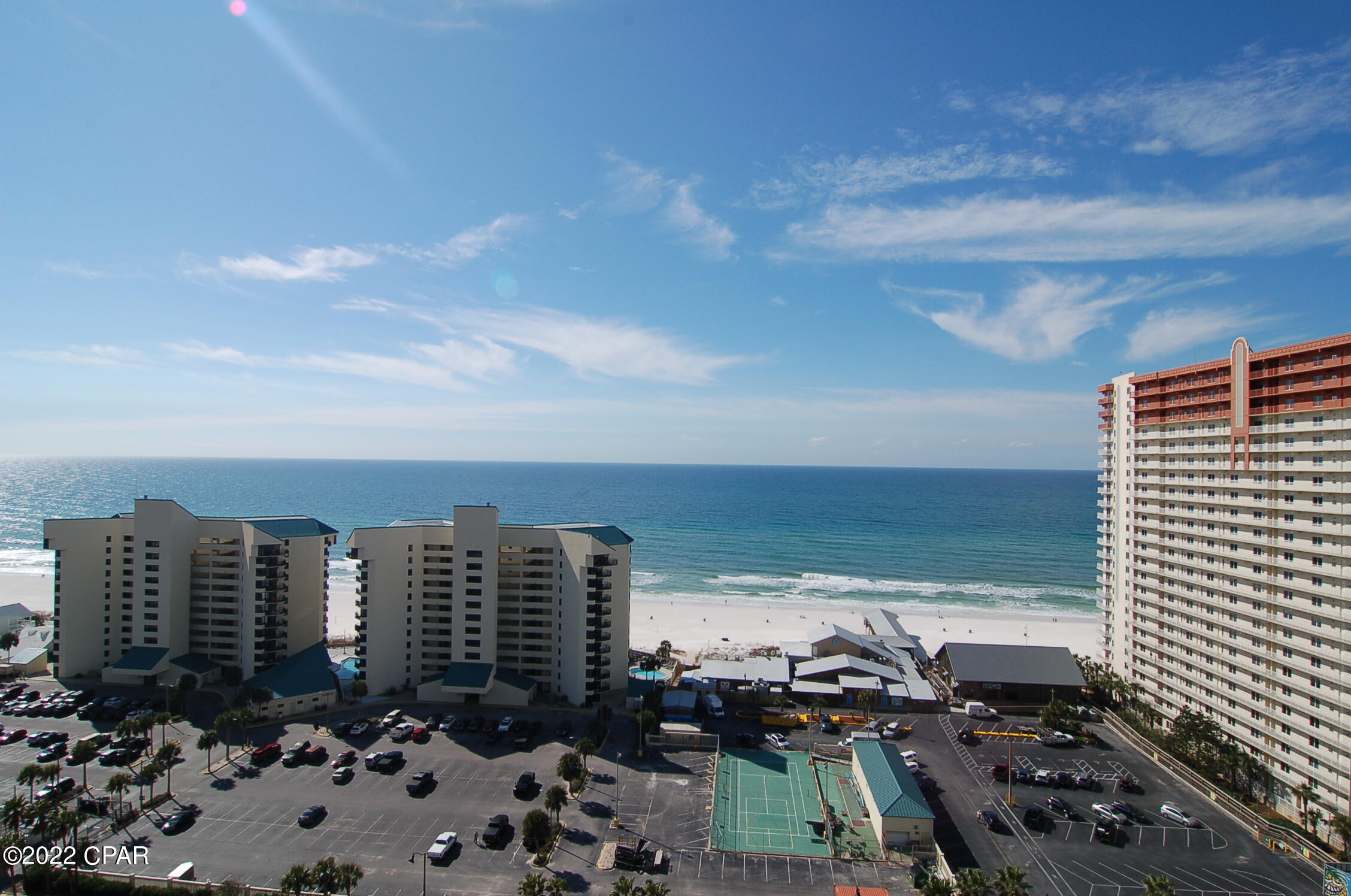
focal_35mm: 18
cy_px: 448
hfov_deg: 90.1
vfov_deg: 67.2
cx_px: 676
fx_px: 674
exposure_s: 1/400
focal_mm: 12
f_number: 10
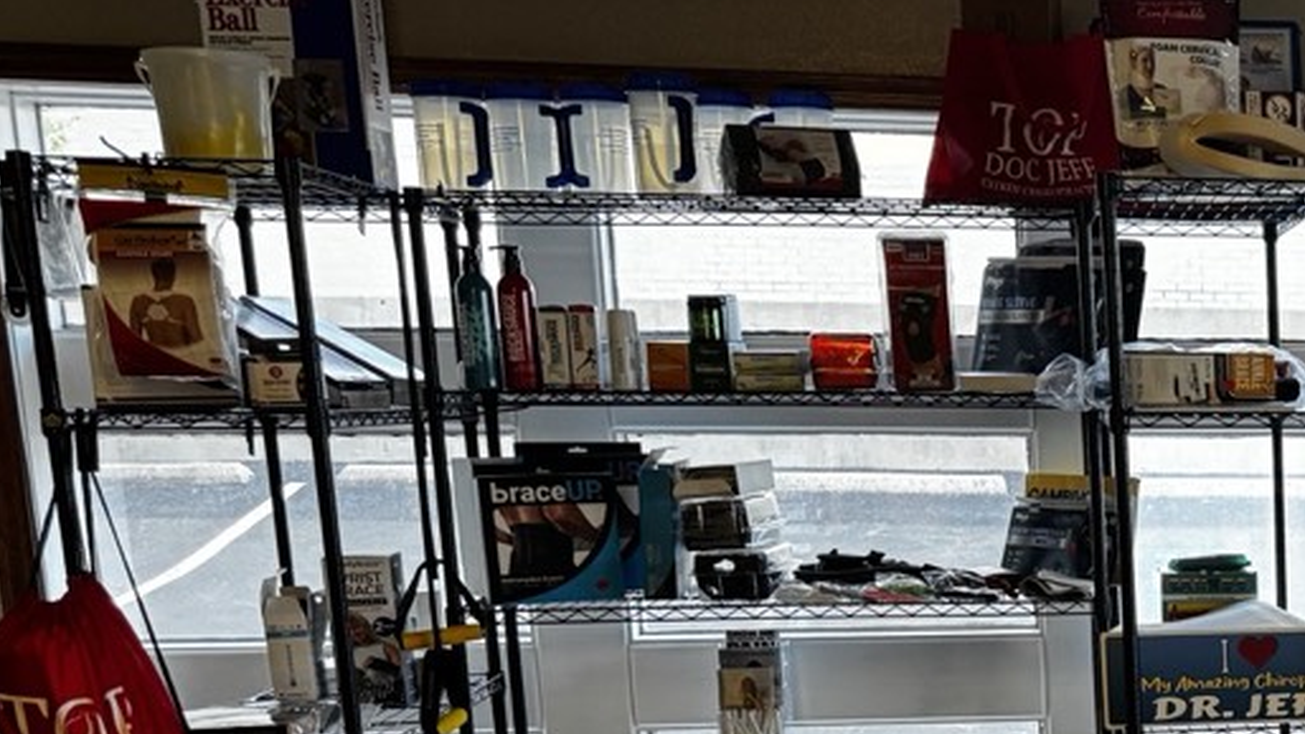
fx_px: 2111
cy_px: 833
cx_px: 1513
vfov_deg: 18.8
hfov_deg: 30.0
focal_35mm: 61
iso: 250
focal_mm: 6.76
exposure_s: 1/60
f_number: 1.78
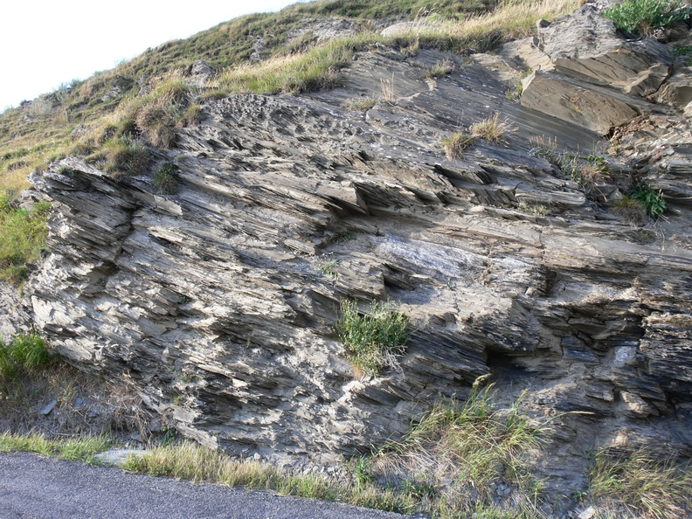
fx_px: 700
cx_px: 346
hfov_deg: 52.6
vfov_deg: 40.7
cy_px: 260
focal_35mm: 35
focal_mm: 7.4
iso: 80
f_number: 4
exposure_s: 1/60
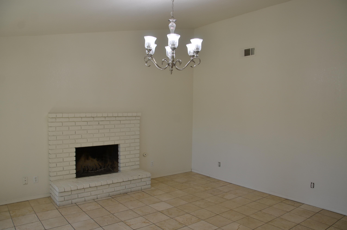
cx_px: 174
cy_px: 115
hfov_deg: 67.5
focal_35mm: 27
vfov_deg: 47.7
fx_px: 260
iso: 200
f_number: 5.6
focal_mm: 18
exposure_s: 1/125
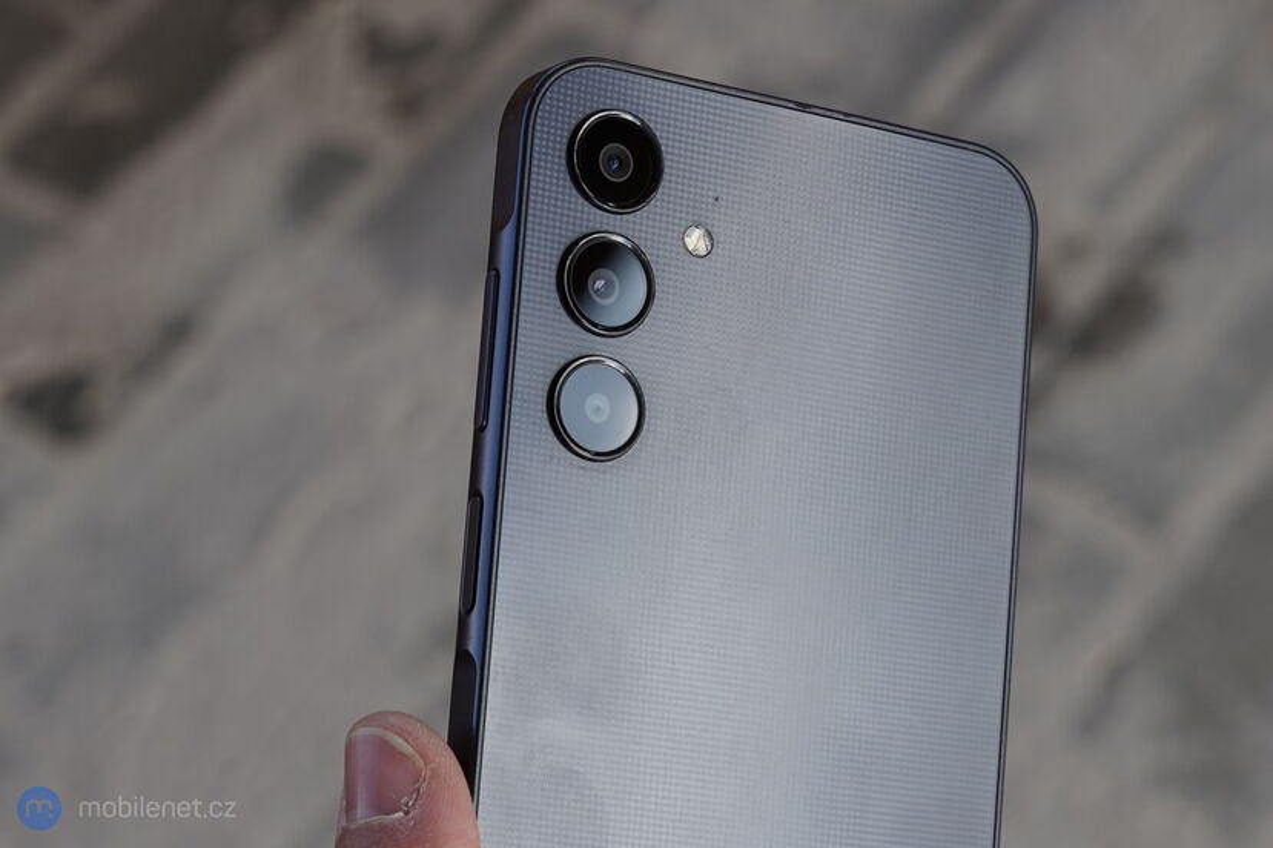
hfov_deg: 37.5
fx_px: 1873
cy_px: 424
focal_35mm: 53
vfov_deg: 25.5
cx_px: 636
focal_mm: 53
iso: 250
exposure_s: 1/200
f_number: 7.1
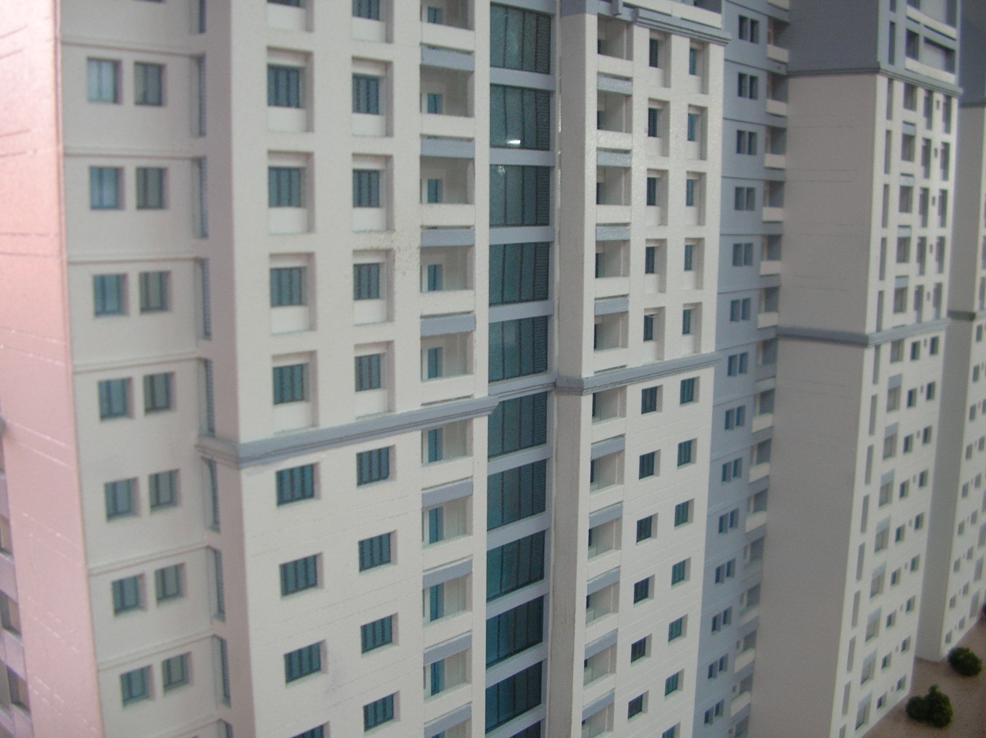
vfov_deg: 40.6
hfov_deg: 52.7
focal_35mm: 35
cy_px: 369
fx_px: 996
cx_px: 493
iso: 56
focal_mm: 5.8
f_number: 2.8
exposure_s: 1/6
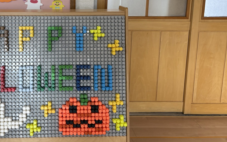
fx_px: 266
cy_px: 32
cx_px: 65
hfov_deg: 45.1
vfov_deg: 29.3
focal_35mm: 43
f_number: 1.6
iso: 64
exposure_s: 1/50
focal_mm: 5.96
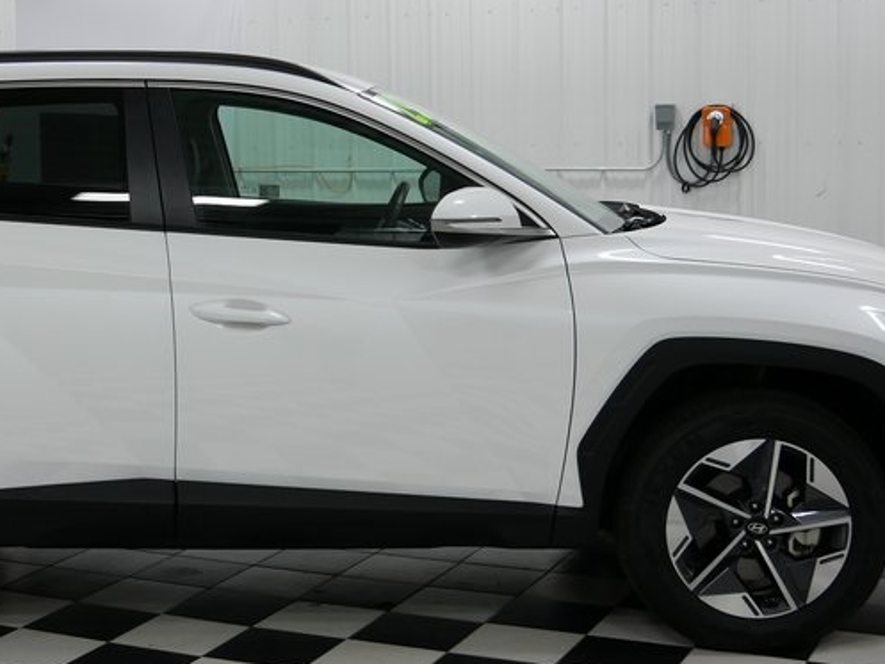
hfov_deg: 27.4
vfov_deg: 21.0
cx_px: 231
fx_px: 1790
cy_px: 272
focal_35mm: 70
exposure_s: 1/60
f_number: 3.8
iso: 250
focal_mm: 17
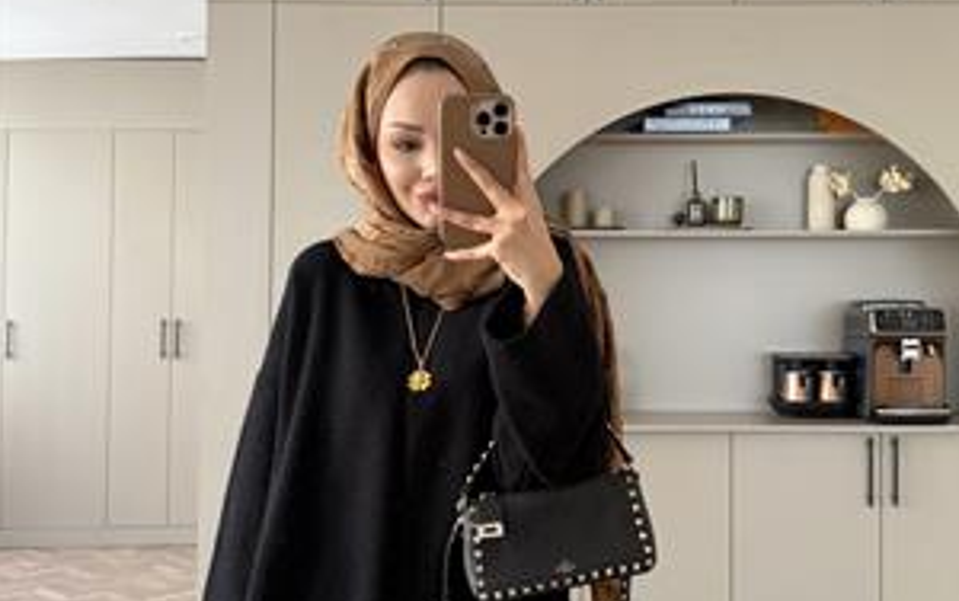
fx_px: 915
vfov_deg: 35.9
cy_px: 411
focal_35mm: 35
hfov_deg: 55.3
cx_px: 483
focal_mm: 6.76
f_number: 1.78
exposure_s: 1/84
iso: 200
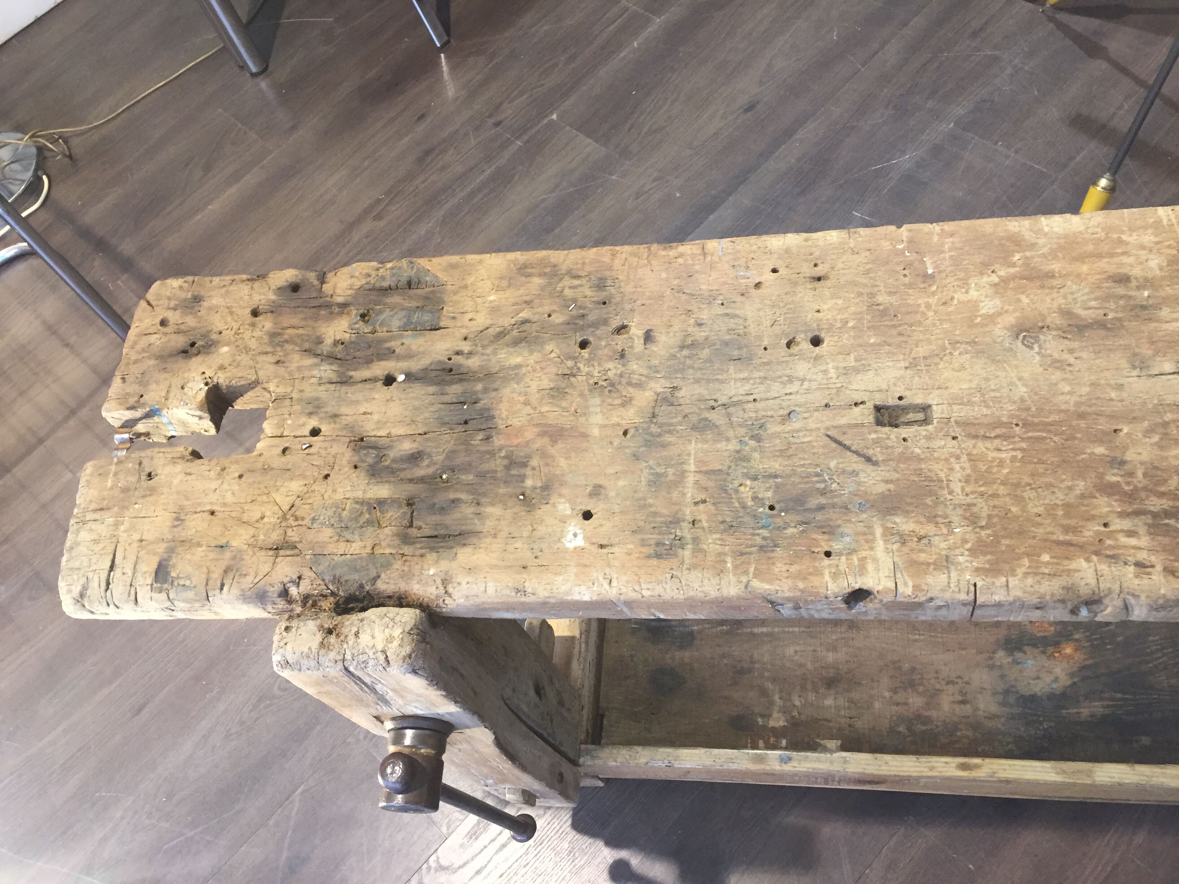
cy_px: 442
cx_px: 590
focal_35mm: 29
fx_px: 988
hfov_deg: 61.7
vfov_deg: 48.2
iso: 160
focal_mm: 4.15
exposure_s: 1/33
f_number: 2.2
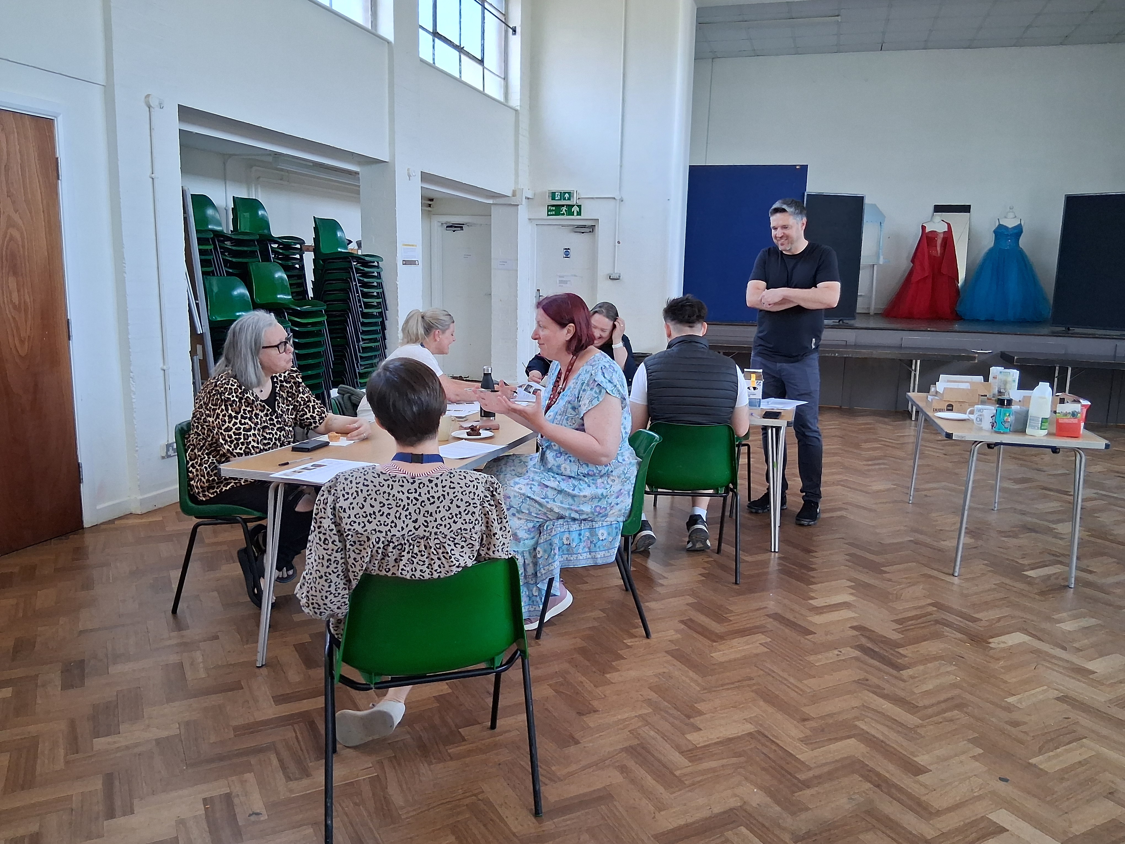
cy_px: 422
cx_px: 562
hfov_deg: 67.3
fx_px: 845
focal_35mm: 26
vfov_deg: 53.1
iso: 250
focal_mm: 3.98
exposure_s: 1/100
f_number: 1.8
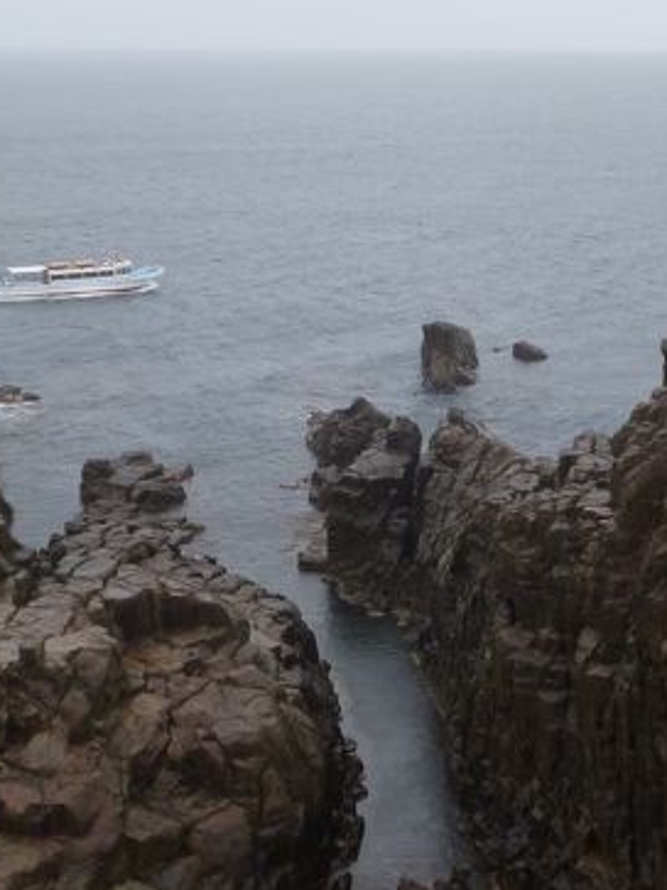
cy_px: 374
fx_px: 1748
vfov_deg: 28.5
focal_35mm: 68
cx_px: 331
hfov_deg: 21.6
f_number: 3.2
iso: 160
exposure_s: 1/60
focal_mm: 6.8
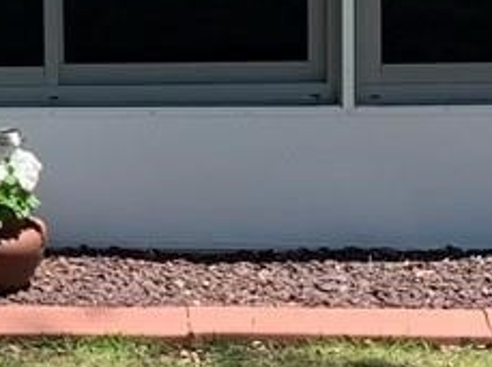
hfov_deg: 10.2
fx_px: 2583
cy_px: -77
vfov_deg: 8.1
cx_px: -406
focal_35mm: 182
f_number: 1.8
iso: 25
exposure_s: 1/1149
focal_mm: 4.25
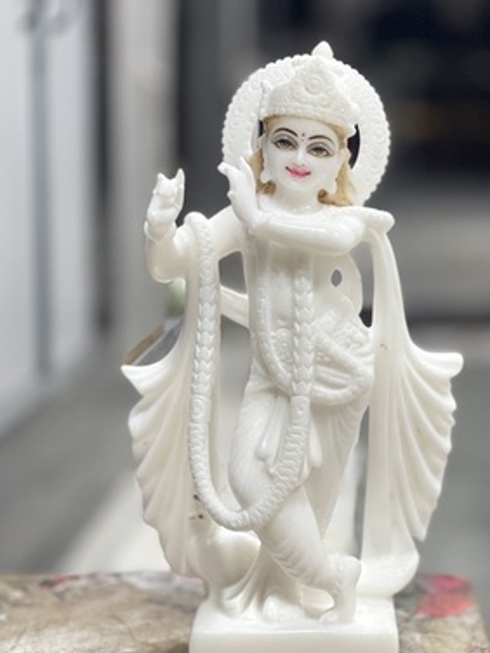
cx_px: 305
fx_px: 1604
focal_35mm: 85
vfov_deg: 23.0
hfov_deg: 17.3
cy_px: 333
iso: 160
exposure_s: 1/100
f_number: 2.2
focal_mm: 7.5
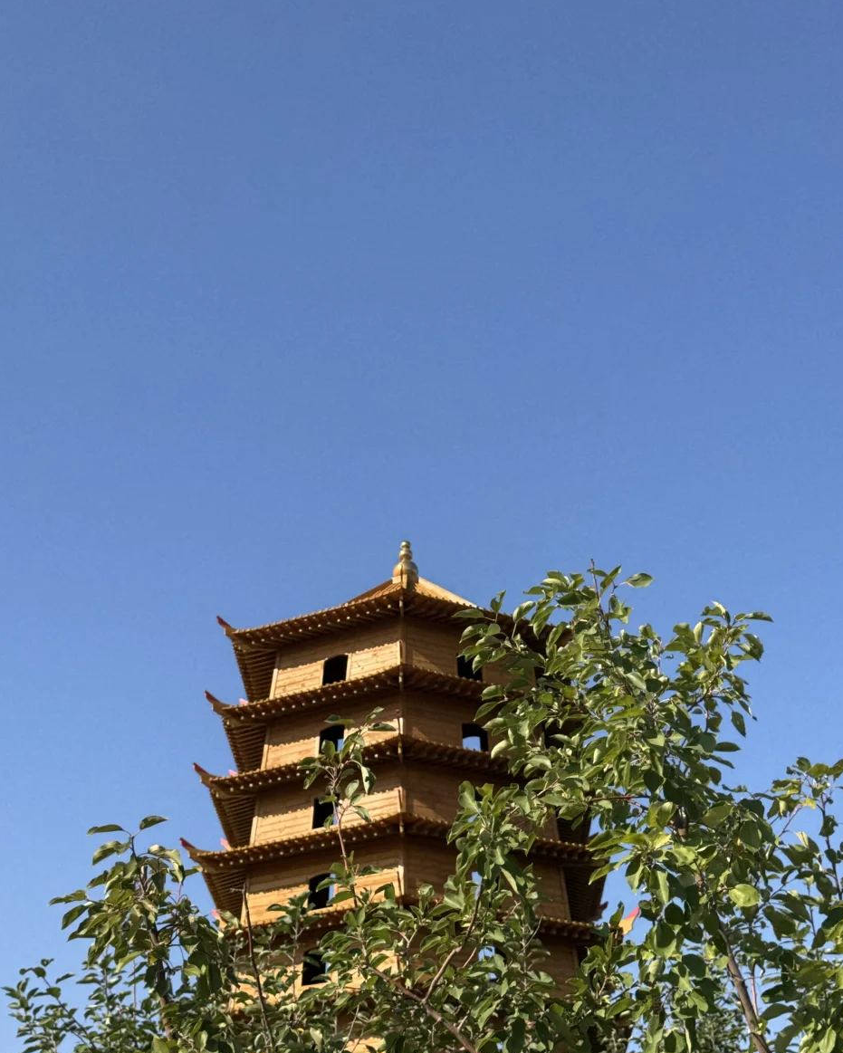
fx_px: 1808
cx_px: 401
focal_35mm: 58
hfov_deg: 26.2
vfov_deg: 32.5
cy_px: 574
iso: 64
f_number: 1.78
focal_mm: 6.76
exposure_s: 1/3425
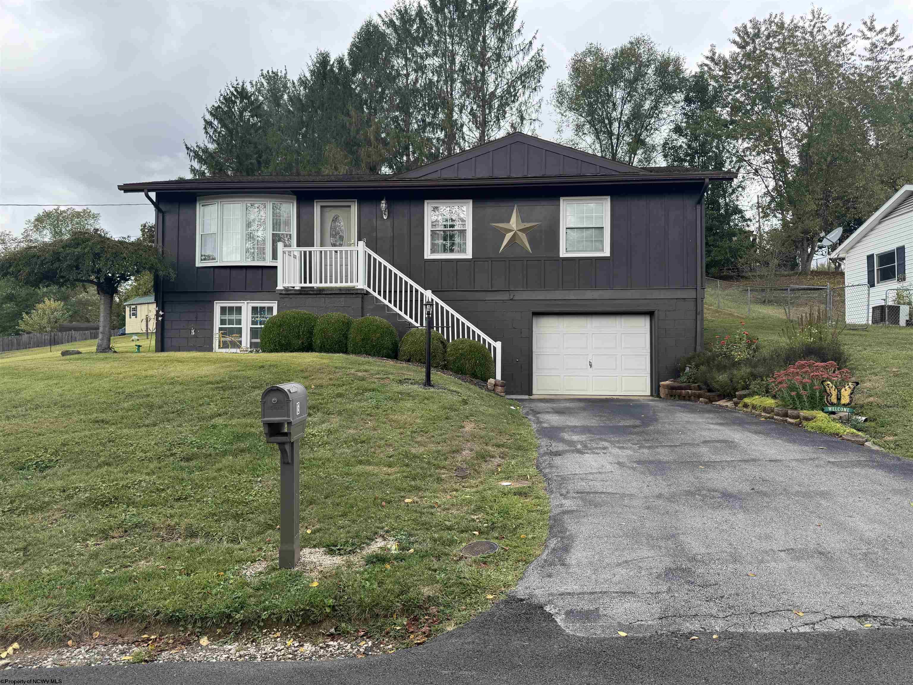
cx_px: 456
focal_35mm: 24
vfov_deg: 56.8
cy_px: 342
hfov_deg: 71.6
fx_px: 633
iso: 80
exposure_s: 1/1151
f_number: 1.78
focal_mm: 6.76
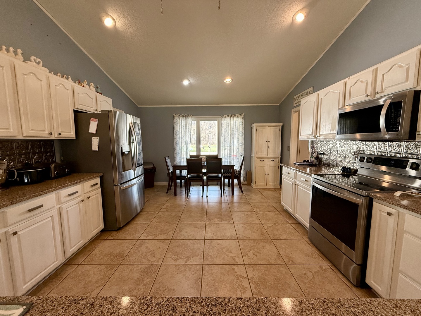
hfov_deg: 102.1
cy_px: 158
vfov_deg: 85.7
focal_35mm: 14
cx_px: 210
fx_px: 170
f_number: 2.2
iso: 200
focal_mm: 2.22
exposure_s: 1/120
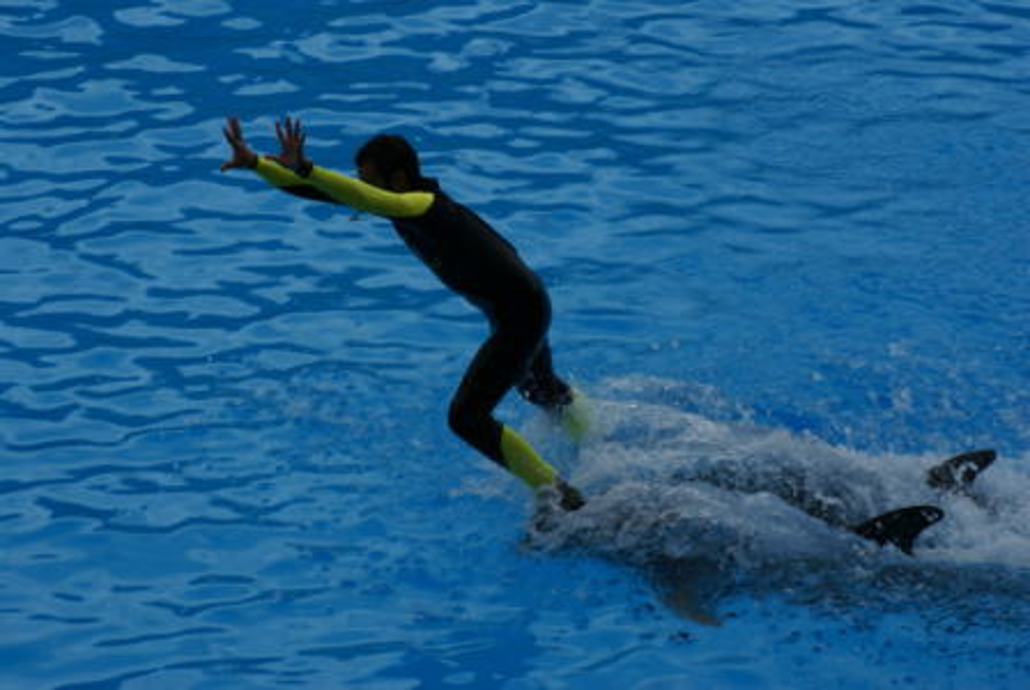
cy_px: 345
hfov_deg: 11.4
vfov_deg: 7.7
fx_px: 5157
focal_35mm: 180
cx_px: 515
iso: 100
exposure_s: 1/250
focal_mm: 120
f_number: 7.1
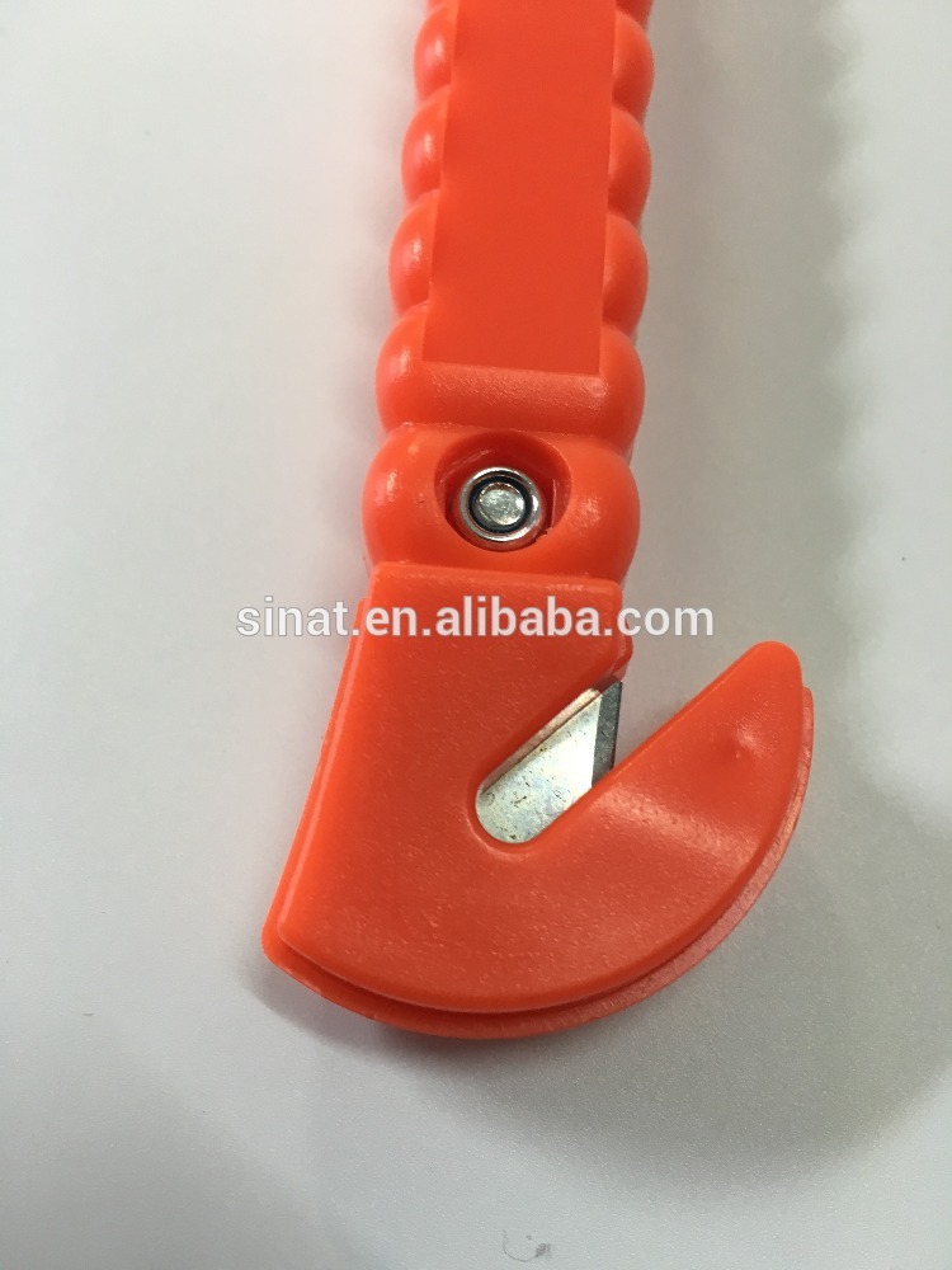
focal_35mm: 29
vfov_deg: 61.7
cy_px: 635
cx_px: 476
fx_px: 1063
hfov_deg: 48.2
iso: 80
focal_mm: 4.15
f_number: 2.2
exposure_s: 1/33
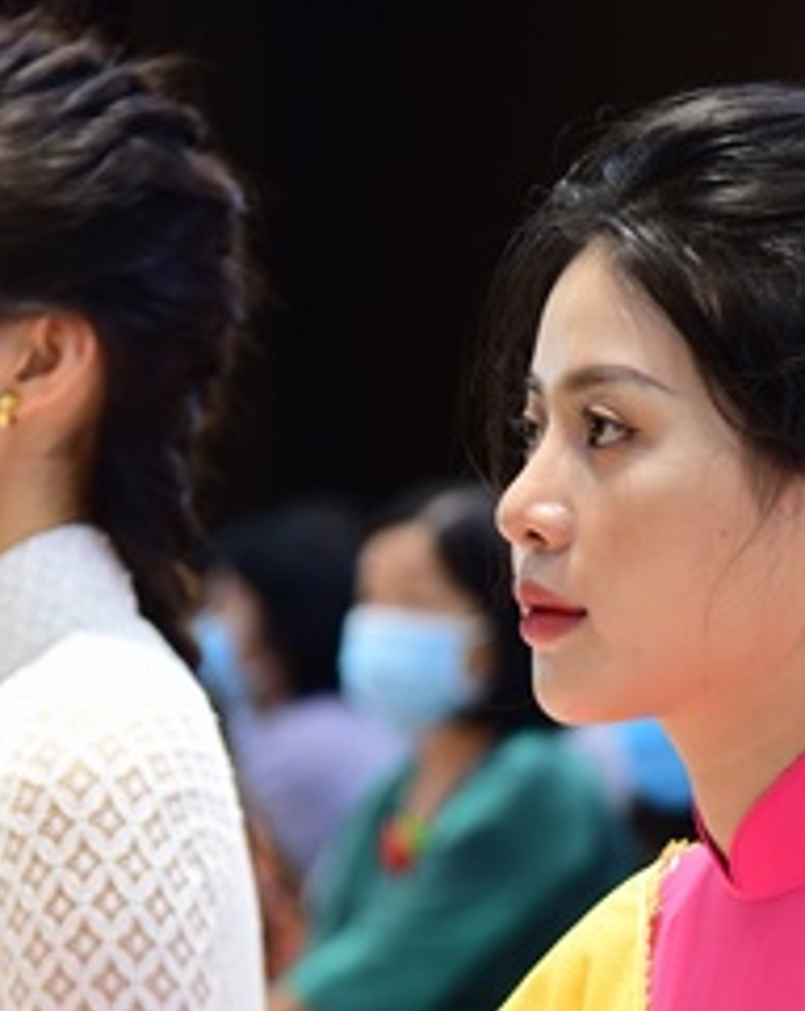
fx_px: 6509
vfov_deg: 8.9
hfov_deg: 7.1
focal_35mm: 218
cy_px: 793
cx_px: 614
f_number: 4
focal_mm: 86
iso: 1000
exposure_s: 1/60
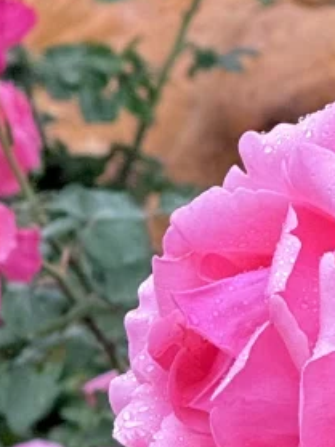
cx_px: 399
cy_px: 683
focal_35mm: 620
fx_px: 8006
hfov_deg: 2.4
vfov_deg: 3.2
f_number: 2.8
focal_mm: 15.66
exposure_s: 1/99
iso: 80
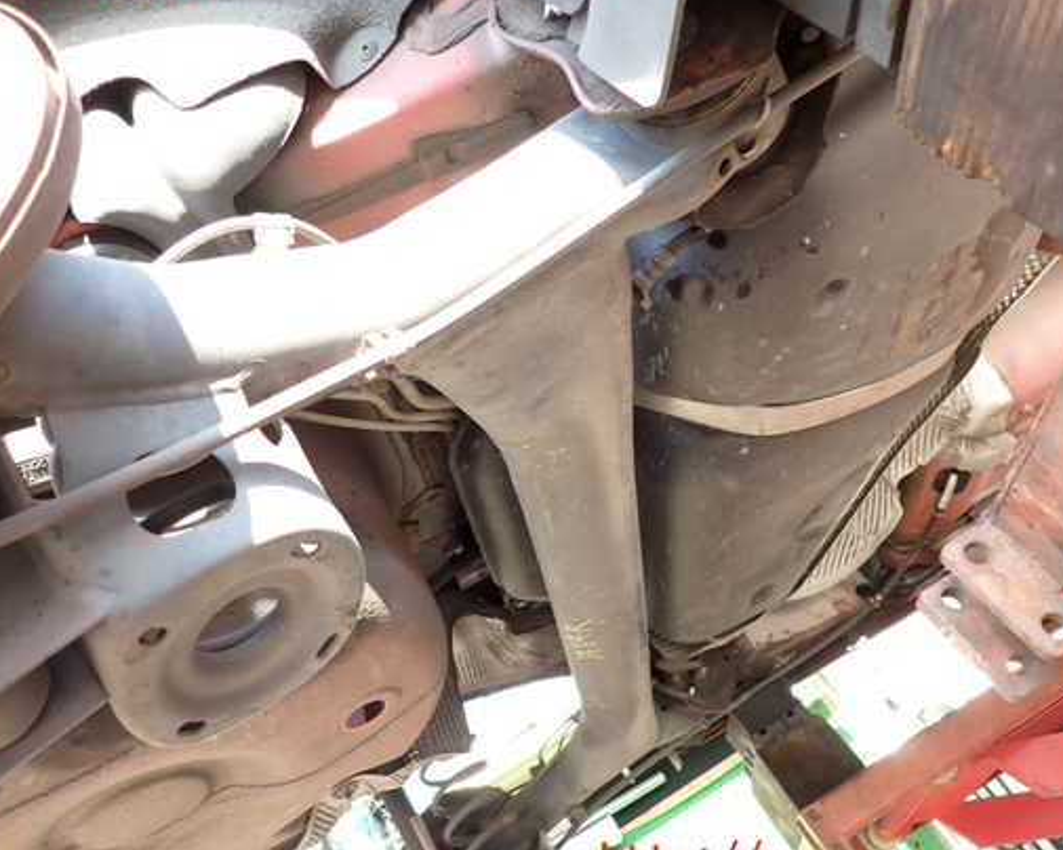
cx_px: 444
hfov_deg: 60.1
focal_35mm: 29
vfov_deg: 50.0
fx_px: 912
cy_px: 417
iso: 100
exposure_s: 1/60
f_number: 2
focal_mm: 4.5
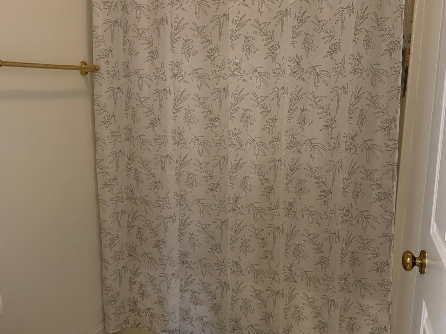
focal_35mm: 35
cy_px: 185
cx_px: 220
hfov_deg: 52.6
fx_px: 451
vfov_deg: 40.6
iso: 160
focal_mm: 6.76
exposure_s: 1/60
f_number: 1.78
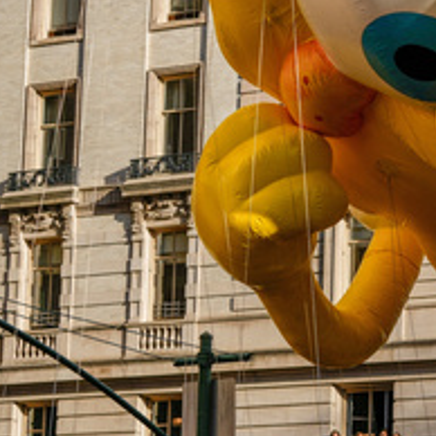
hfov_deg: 10.9
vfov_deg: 11.1
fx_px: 2237
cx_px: 560
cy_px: 233
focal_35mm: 157
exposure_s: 1/4000
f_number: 3.5
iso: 250
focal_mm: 70
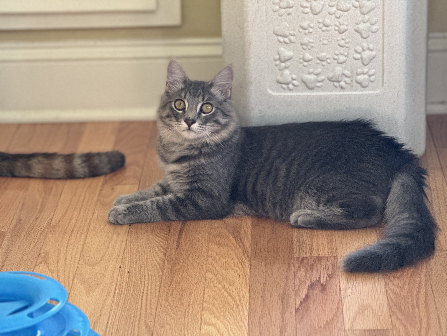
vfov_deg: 12.3
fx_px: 1550
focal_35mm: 120
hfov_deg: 16.4
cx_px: 224
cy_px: 168
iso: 500
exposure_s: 1/60
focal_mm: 15.66
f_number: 2.8
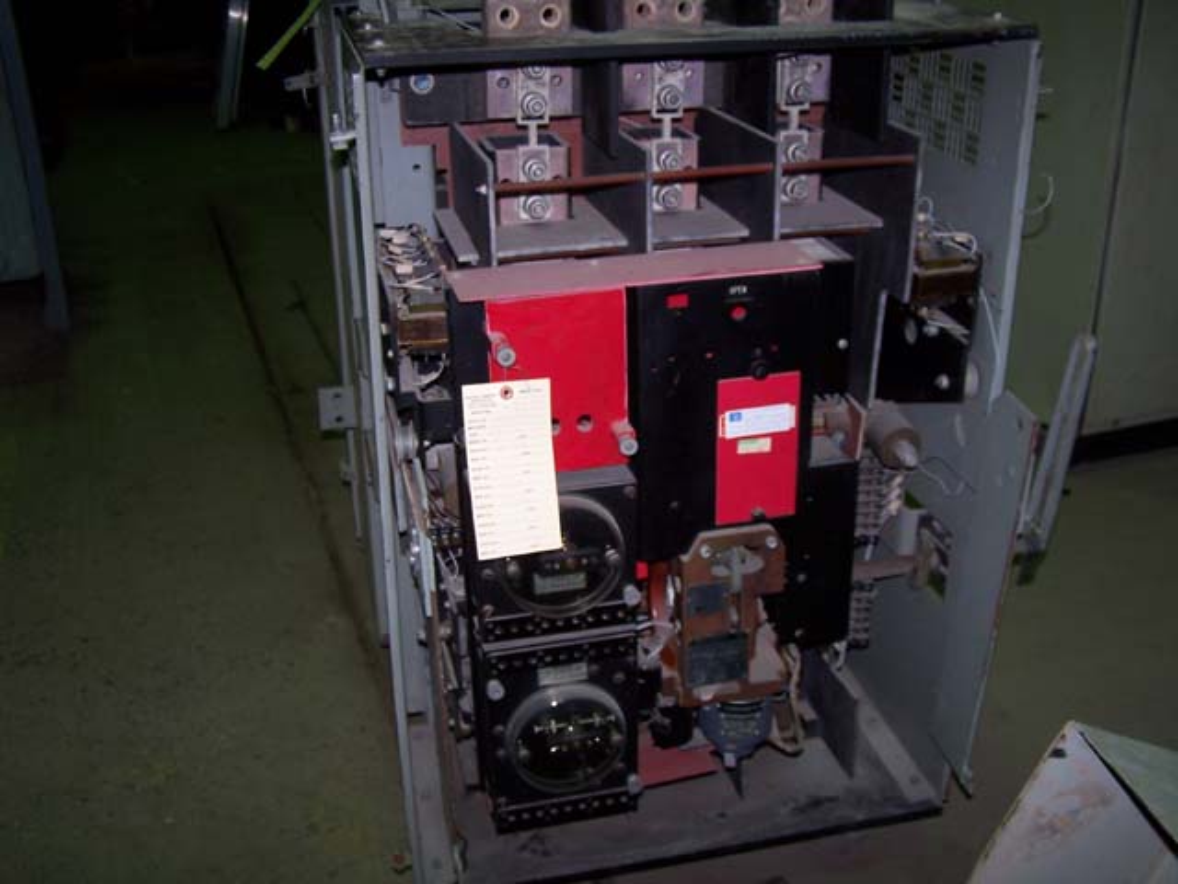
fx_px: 1293
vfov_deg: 37.7
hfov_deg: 49.0
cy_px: 442
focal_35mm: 38
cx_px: 589
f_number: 2.8
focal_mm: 6.3
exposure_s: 1/60
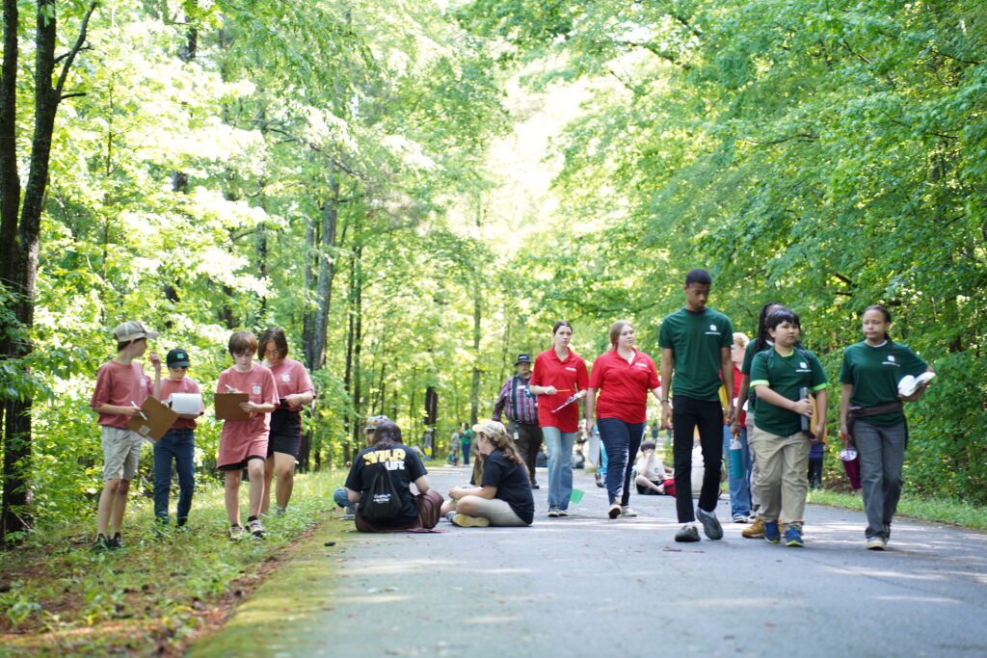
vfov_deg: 18.2
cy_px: 329
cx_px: 494
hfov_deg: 27.0
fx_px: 2056
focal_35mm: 75
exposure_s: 1/100
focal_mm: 75
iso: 500
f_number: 2.8
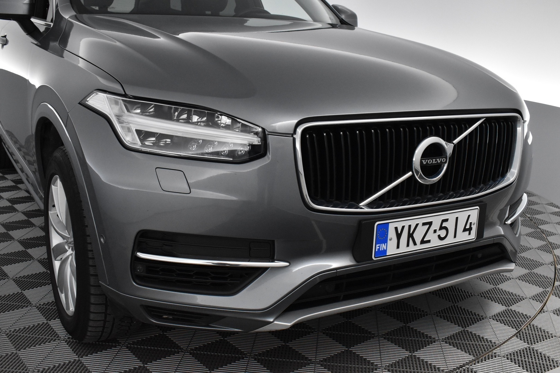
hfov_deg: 51.3
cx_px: 280
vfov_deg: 35.5
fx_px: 583
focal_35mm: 38
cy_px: 186
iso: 3200
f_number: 6.3
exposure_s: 1/160
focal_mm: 25
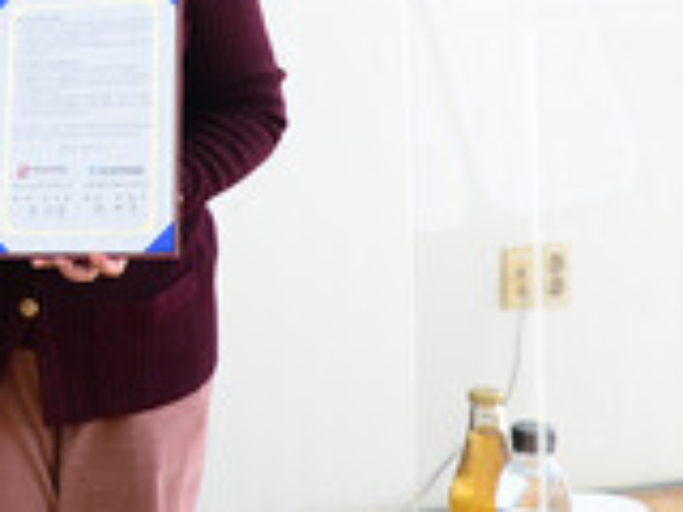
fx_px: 2210
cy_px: -237
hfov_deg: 16.5
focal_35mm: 112
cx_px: -231
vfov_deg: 12.6
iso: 500
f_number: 5
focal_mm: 31
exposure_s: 1/125
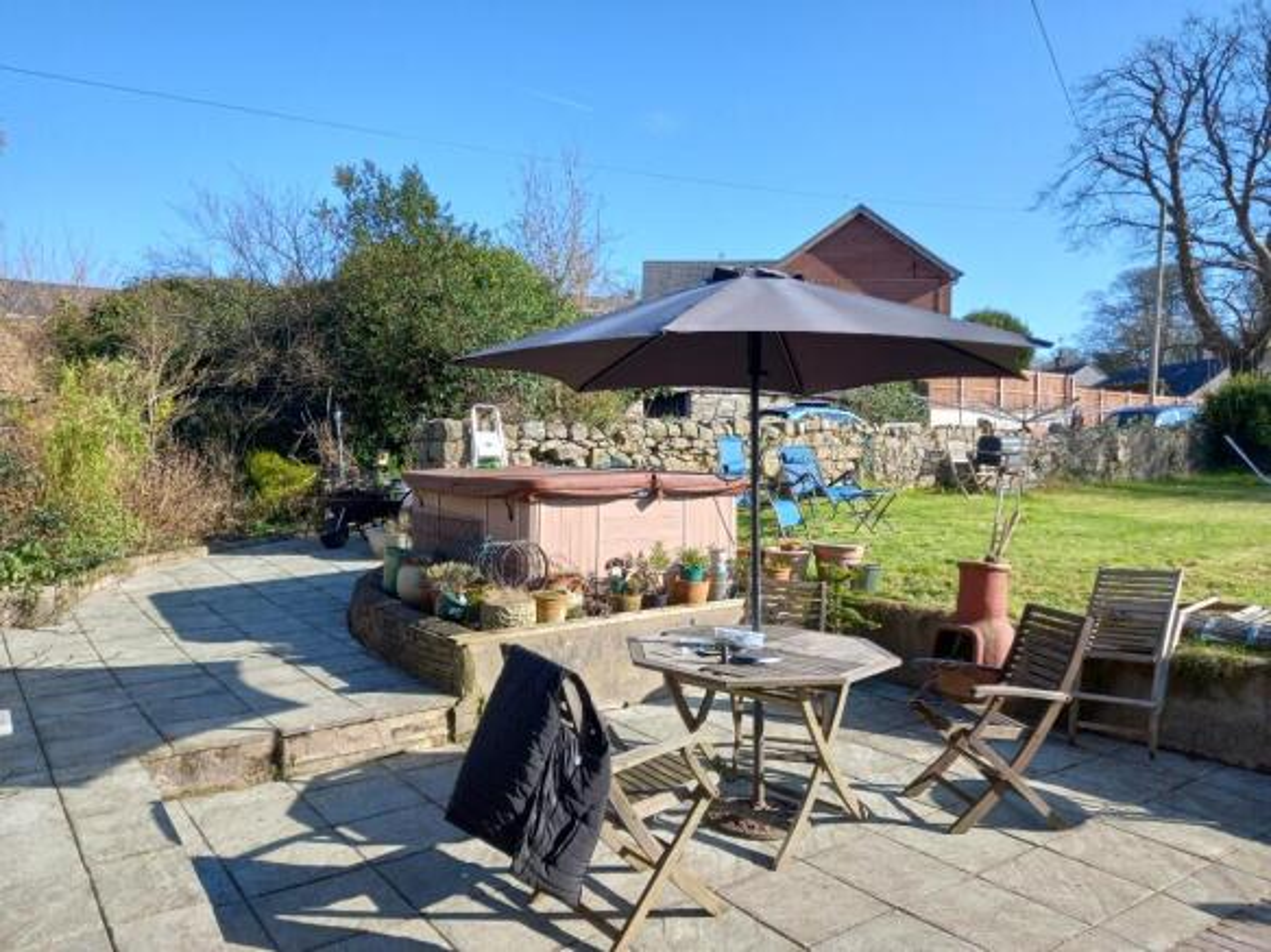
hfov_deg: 69.4
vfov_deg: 54.9
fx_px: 918
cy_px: 476
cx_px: 636
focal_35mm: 25
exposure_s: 1/289
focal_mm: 4.6
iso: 25
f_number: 2
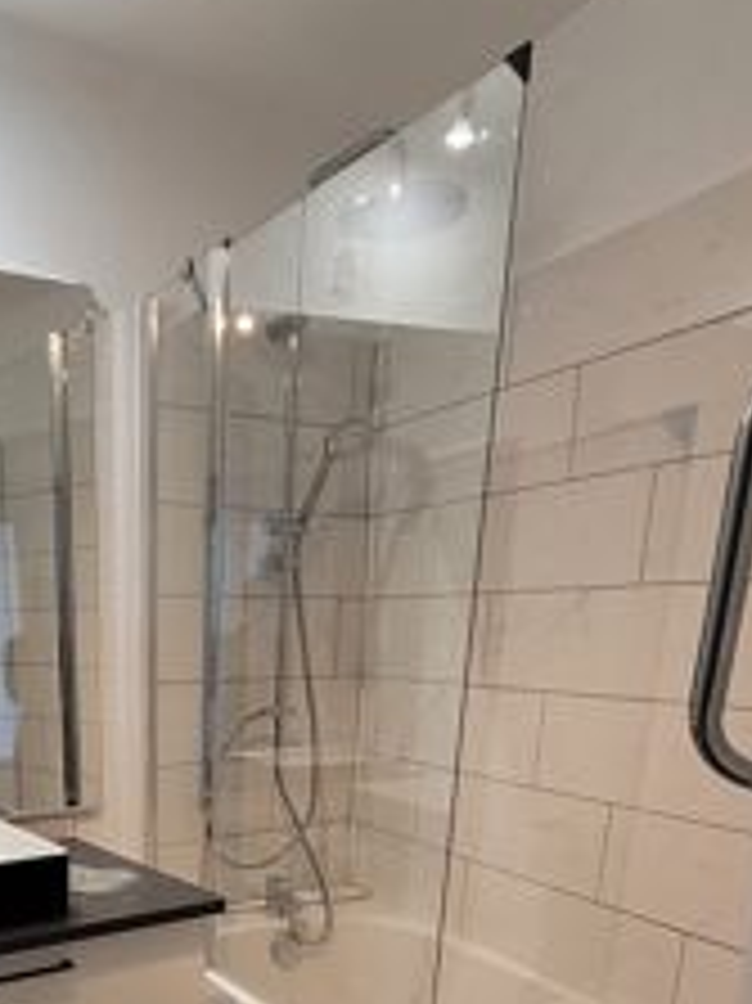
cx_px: 155
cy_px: 914
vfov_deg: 51.2
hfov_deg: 43.4
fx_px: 899
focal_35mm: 31
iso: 250
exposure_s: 1/50
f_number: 2.2
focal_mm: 1.74
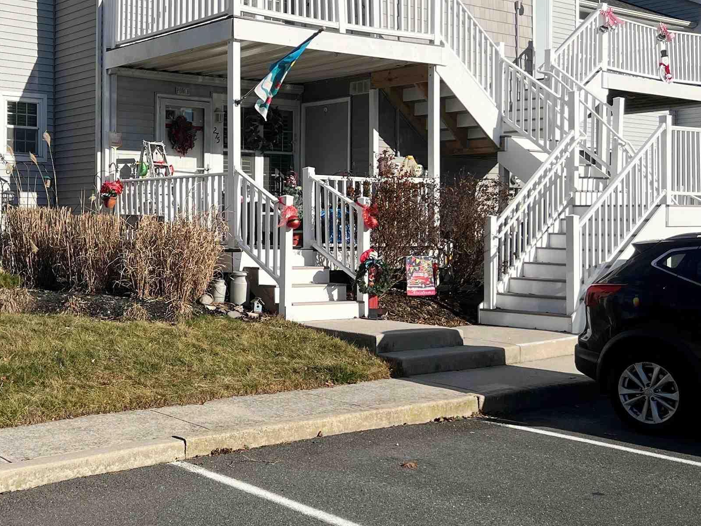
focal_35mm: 50
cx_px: 108
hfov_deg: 36.4
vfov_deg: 29.0
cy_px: 204
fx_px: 1013
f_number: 1.5
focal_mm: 5.7
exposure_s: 1/8000
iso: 50
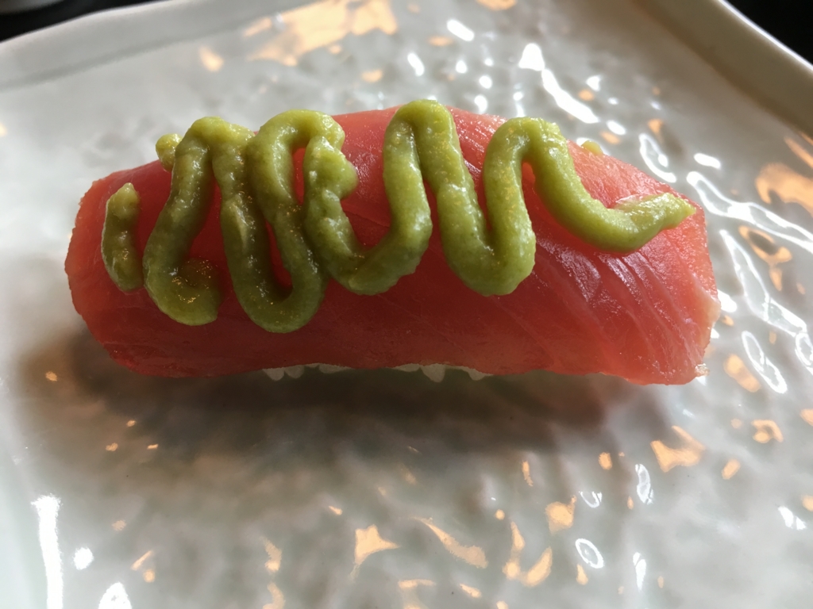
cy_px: 304
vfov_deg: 48.2
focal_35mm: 29
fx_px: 681
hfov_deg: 61.7
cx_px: 406
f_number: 2.2
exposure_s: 1/33
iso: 50
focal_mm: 4.15
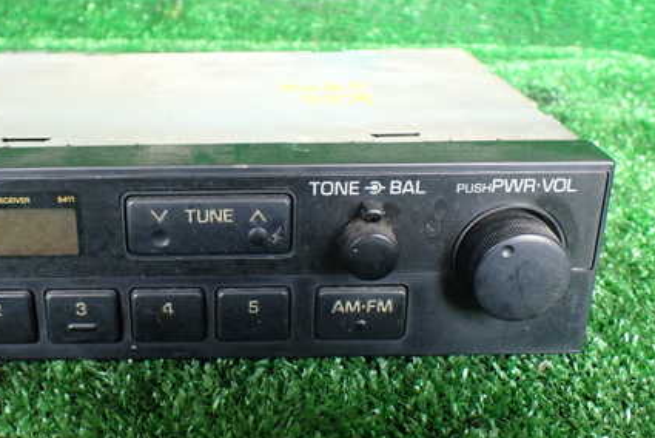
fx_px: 801
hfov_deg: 43.8
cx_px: 219
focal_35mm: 44
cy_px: 197
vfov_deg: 30.5
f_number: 2.3
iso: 400
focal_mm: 5.4
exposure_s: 1/125
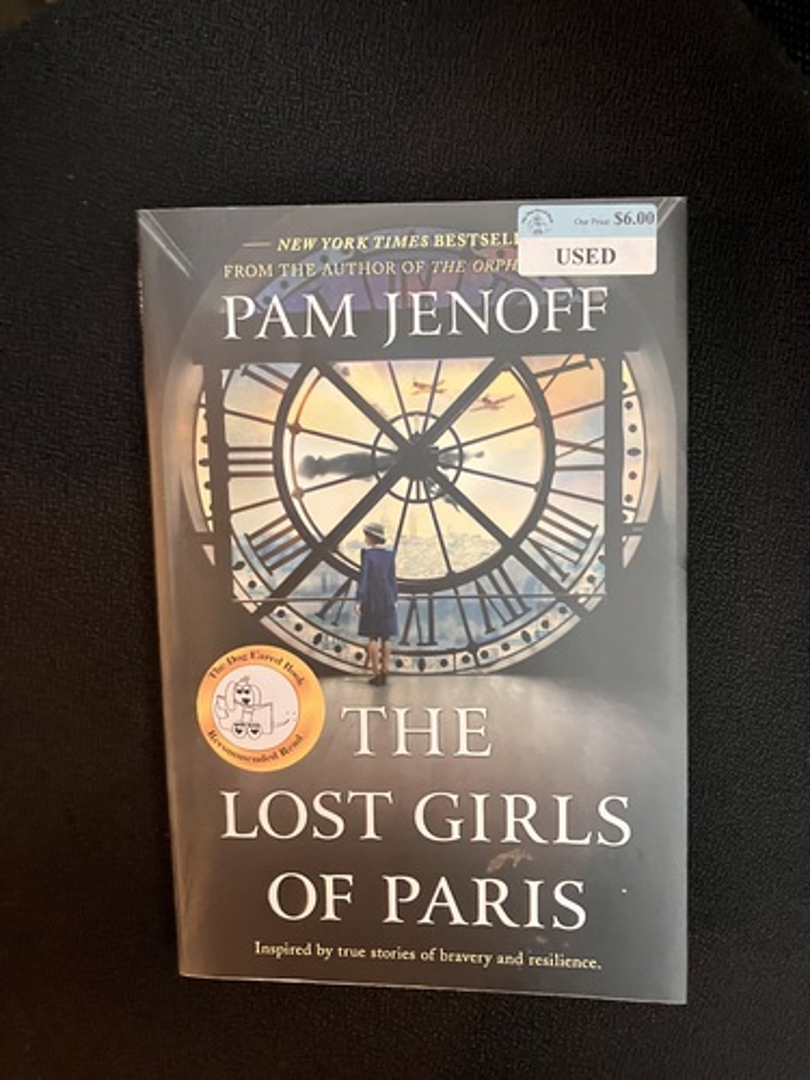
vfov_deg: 63.4
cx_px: 405
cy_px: 540
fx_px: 874
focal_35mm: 28
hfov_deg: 49.7
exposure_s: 1/30
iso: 320
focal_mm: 3.99
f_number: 1.8
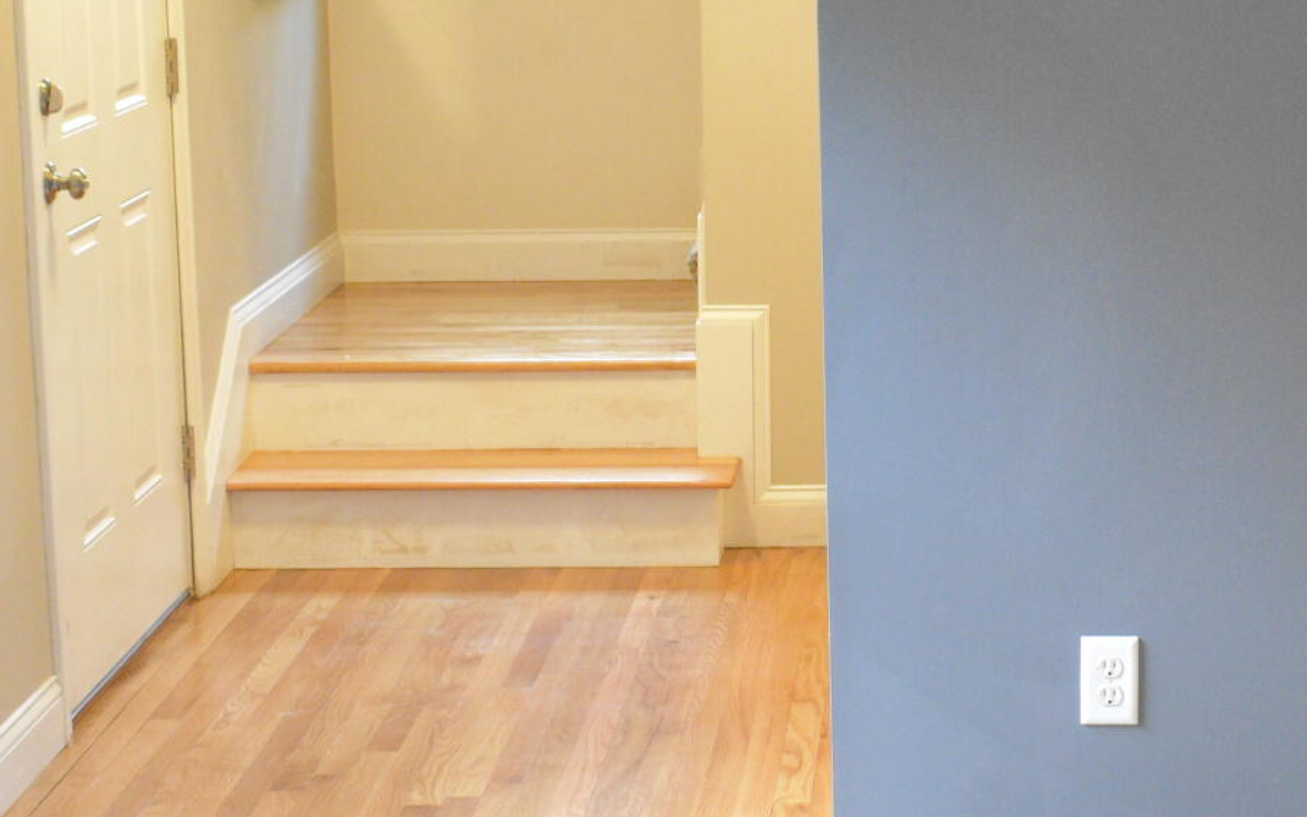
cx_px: 906
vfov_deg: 14.4
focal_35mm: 91
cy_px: 447
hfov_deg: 22.7
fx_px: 3242
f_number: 4
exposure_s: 1/30
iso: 2200
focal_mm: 18
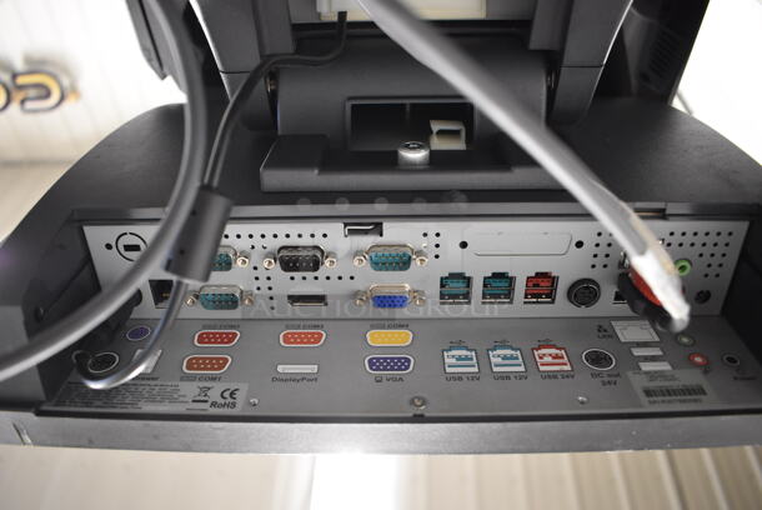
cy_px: 255
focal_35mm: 27
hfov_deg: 67.3
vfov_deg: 48.0
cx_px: 381
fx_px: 572
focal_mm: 18
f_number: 4
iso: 2200
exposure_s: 1/60
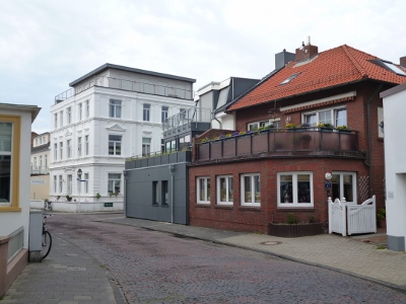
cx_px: 203
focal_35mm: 41
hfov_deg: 45.8
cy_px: 152
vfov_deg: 35.1
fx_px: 481
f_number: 3.7
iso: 160
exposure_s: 1/400
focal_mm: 7.3
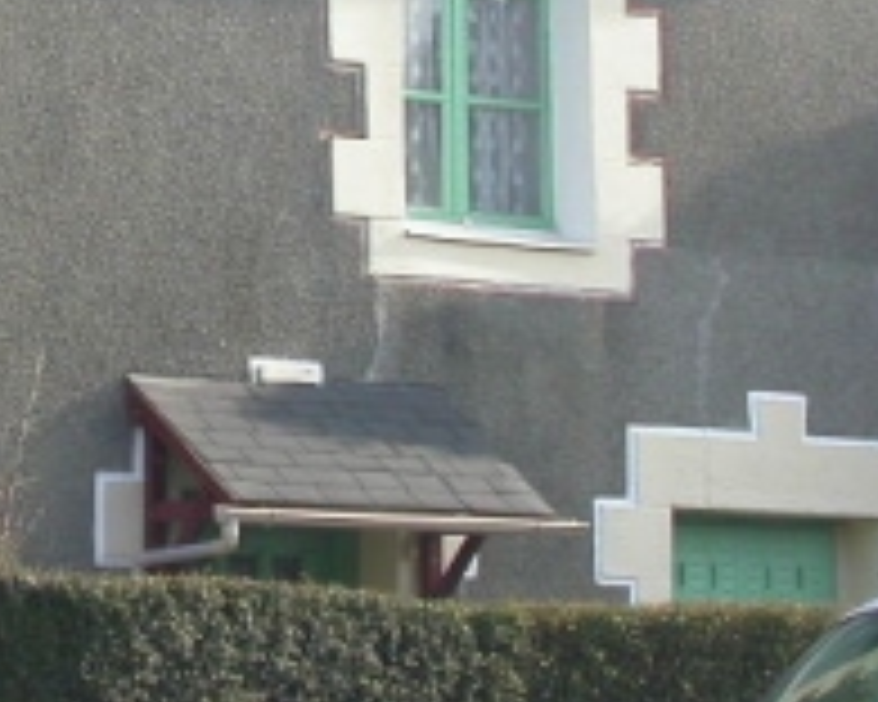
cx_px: -212
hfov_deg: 9.3
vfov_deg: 7.5
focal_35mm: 205
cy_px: 14
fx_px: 5327
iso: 100
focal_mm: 12.4
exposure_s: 1/236
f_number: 4.9
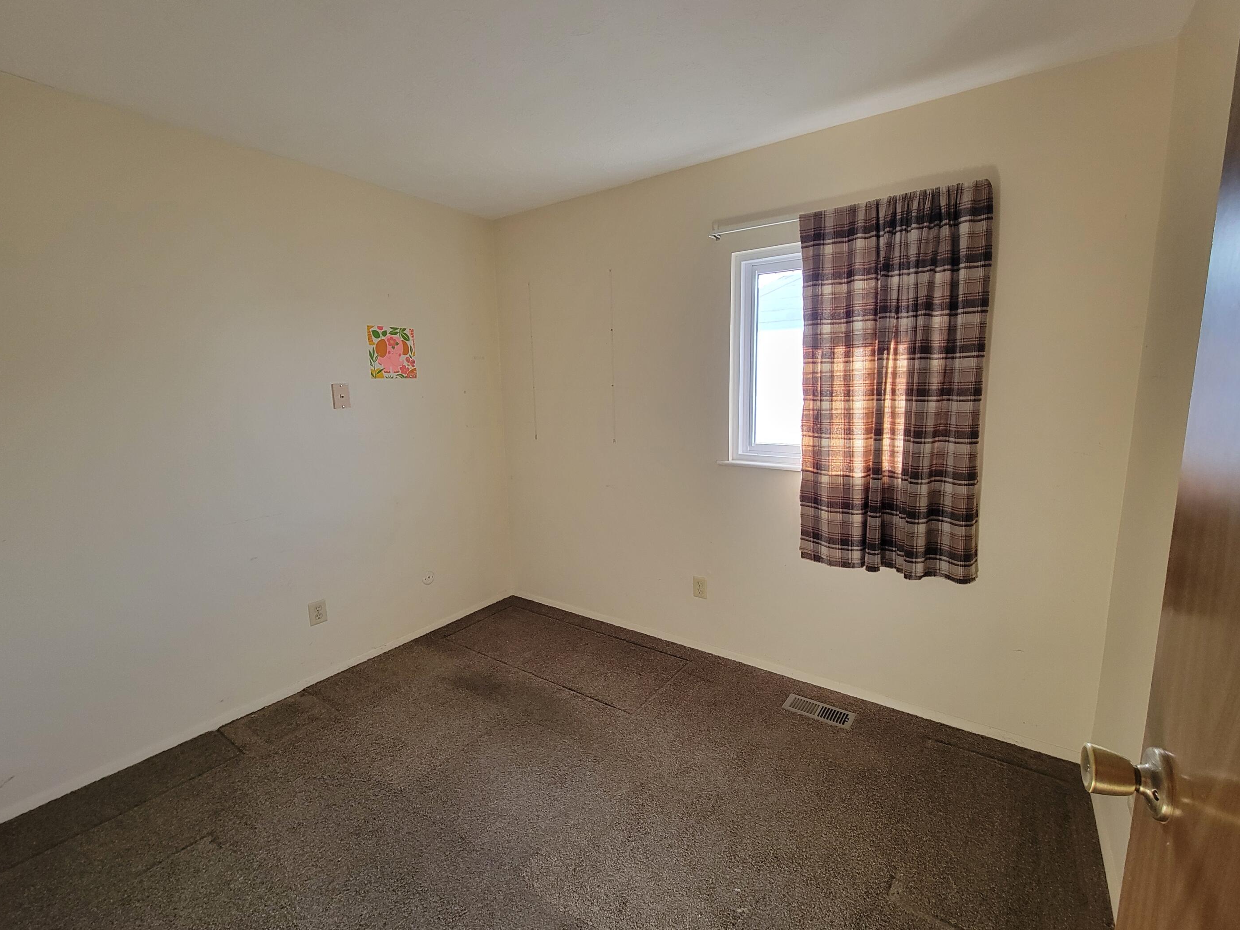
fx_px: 501
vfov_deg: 85.7
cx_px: 627
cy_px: 470
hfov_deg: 102.1
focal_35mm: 14
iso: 200
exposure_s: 1/60
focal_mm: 2.2
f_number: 2.2
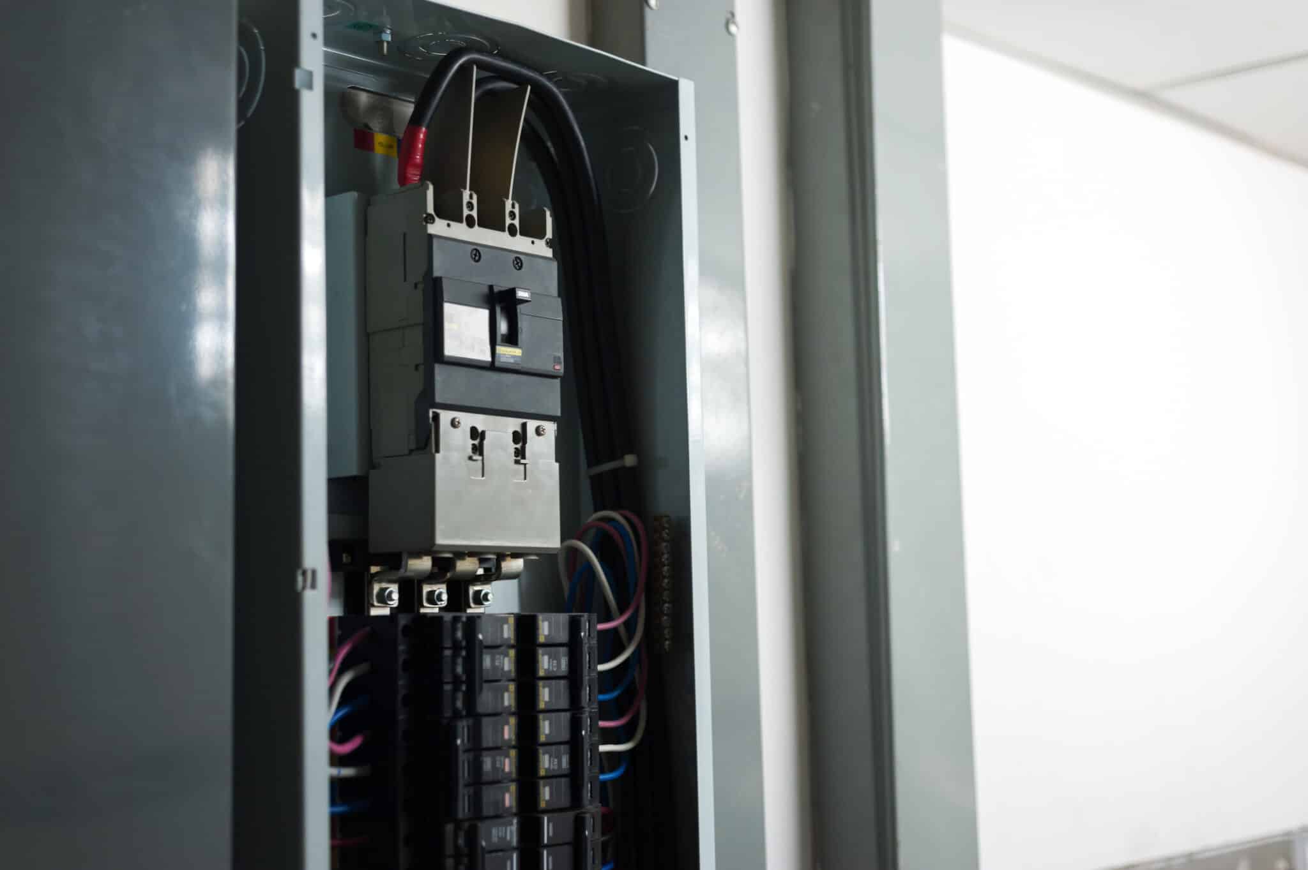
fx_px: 1816
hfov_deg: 39.6
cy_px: 435
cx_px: 654
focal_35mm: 50
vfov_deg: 27.0
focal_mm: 50
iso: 400
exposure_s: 1/100
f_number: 2.8
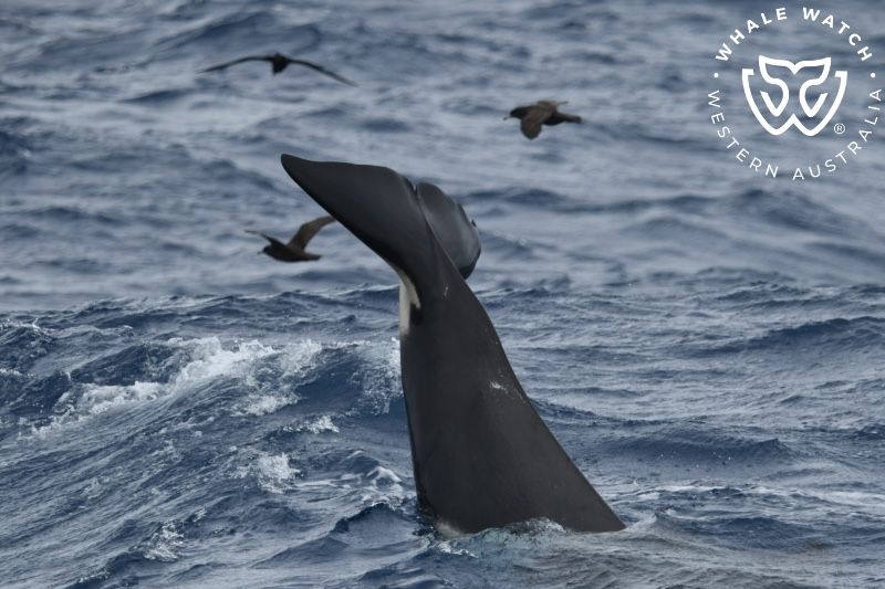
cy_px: 294
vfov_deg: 3.5
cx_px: 442
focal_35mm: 390
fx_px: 9585
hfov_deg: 5.3
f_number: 6
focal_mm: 390
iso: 900
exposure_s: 1/8000
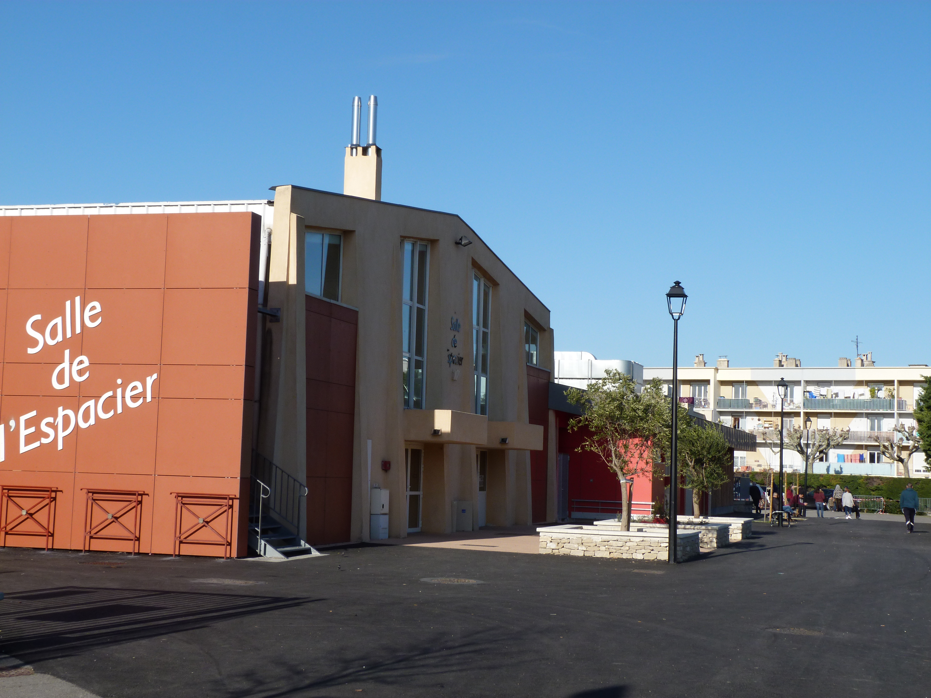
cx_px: 466
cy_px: 349
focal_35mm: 57
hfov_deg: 33.8
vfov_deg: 25.7
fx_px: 1533
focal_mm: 10.2
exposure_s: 1/400
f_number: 5.6
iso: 80
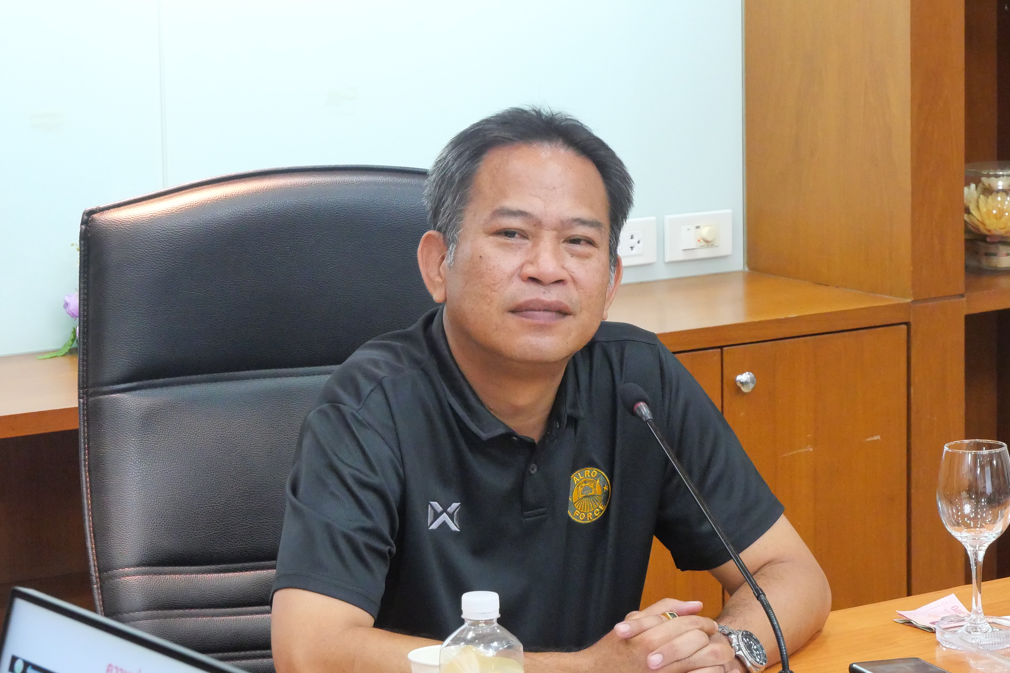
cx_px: 561
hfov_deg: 14.0
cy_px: 344
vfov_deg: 9.3
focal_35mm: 147
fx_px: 4124
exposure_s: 1/25
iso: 3200
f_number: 7.1
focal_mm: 53
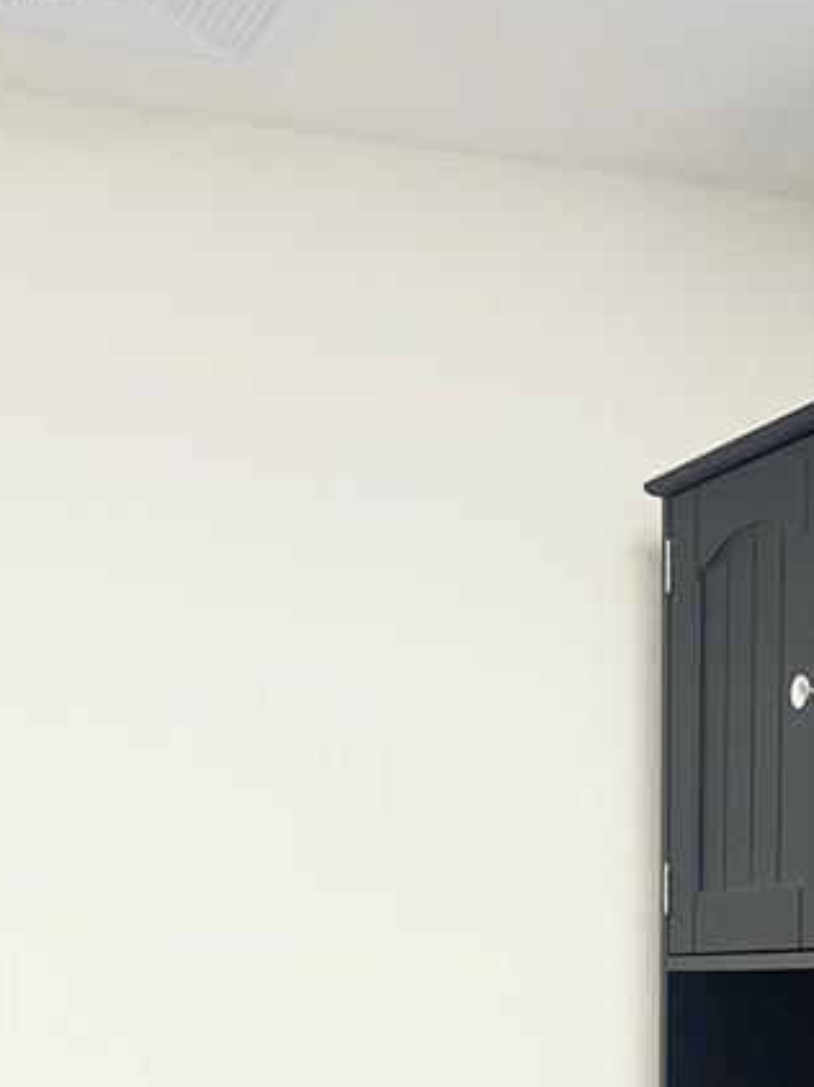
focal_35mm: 74
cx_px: 505
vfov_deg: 24.3
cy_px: 1242
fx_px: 2323
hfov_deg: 19.8
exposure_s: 1/120
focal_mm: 5.7
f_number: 1.5
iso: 80
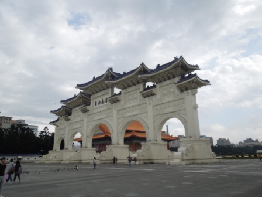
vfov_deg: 54.9
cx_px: 131
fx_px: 189
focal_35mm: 25
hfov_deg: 69.4
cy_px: 98
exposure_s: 1/500
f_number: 6.6
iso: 100
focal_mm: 4.5
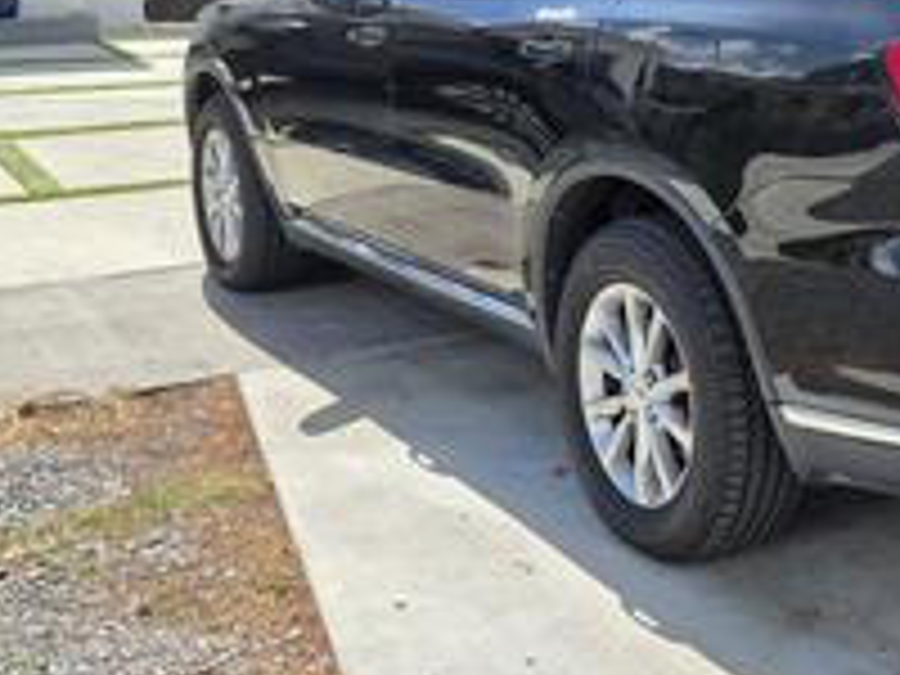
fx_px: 1508
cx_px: 832
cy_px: 135
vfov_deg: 24.8
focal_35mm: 58
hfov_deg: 31.5
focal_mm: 6.3
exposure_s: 1/3075
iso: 80
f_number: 1.7
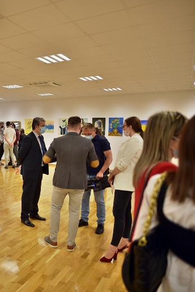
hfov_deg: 36.1
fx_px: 252
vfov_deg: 60.3
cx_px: -19
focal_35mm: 31
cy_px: 145
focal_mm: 20
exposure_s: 1/125
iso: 100
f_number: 1.4
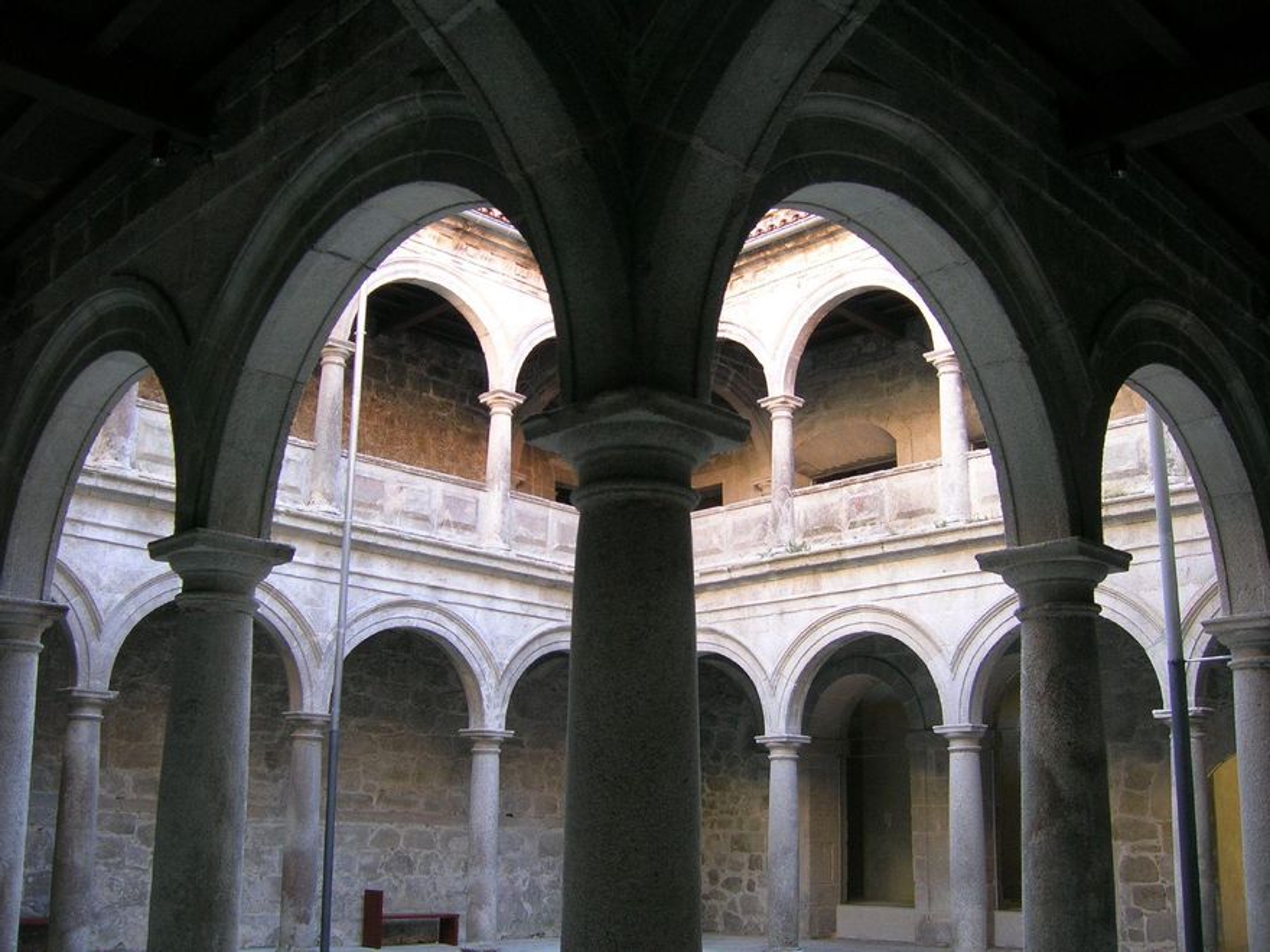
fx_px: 1247
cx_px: 635
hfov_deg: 54.0
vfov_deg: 41.8
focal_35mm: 34
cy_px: 476
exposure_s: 1/18
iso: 50
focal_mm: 5.7
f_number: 2.9
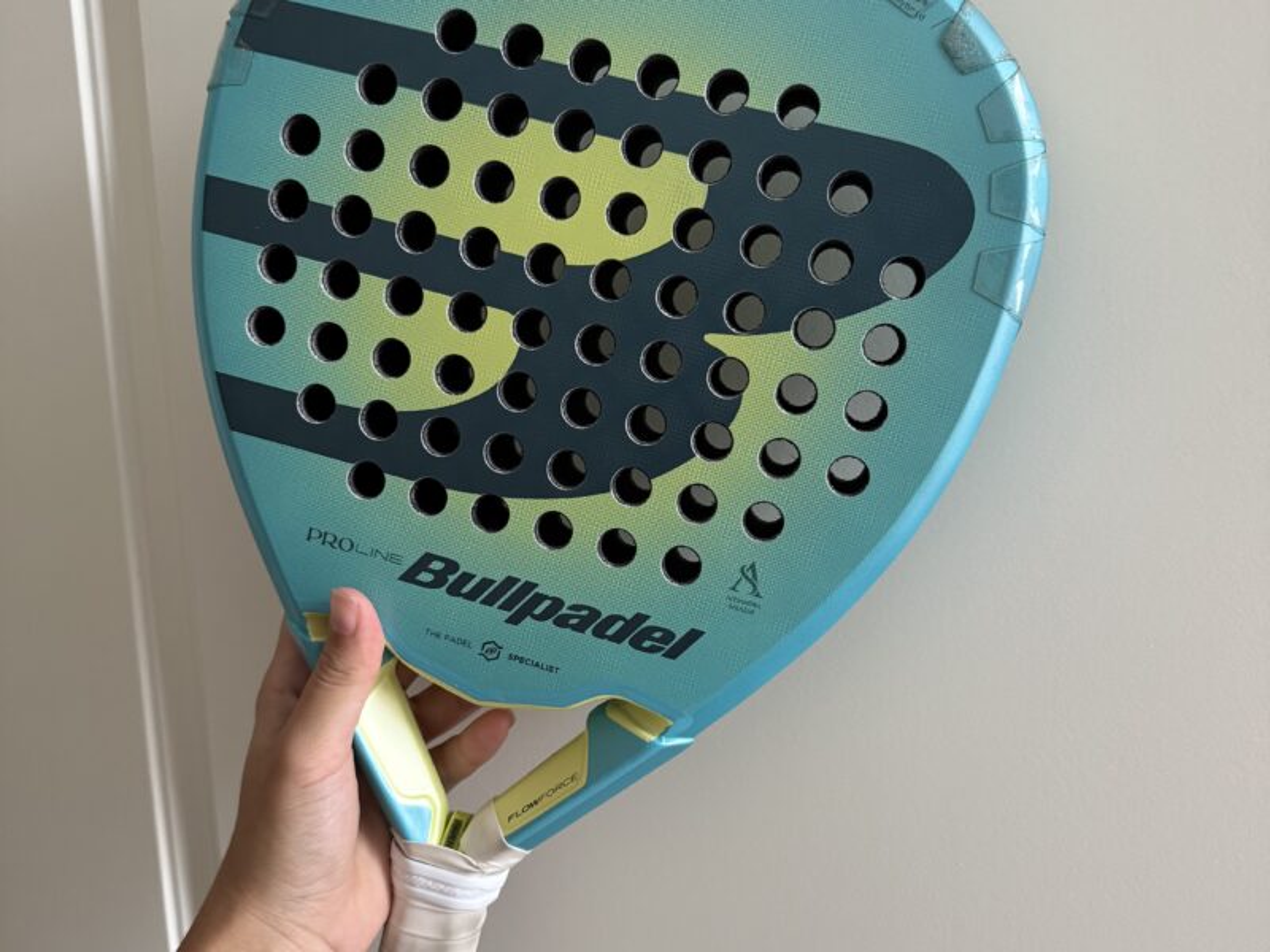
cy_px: 476
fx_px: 881
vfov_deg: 56.8
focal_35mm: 24
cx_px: 635
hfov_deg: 71.6
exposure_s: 1/60
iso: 320
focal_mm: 6.76
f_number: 1.78
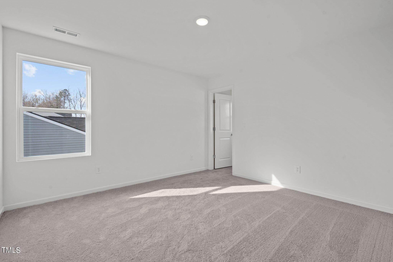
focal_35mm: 16
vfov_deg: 73.7
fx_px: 175
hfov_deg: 96.7
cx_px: 196
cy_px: 131
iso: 400
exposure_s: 1/4
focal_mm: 16
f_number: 8
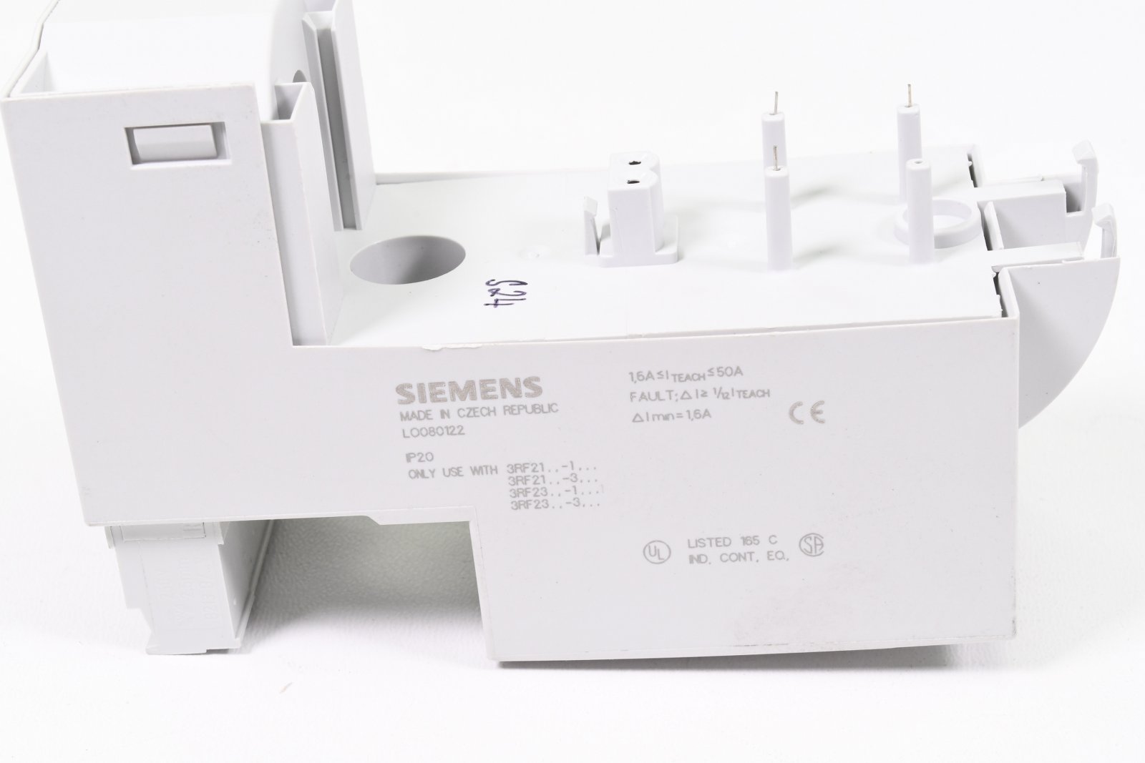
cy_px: 382
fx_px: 2608
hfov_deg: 24.8
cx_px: 572
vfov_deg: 16.7
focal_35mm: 82
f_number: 20
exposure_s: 1/40
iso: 800
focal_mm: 55
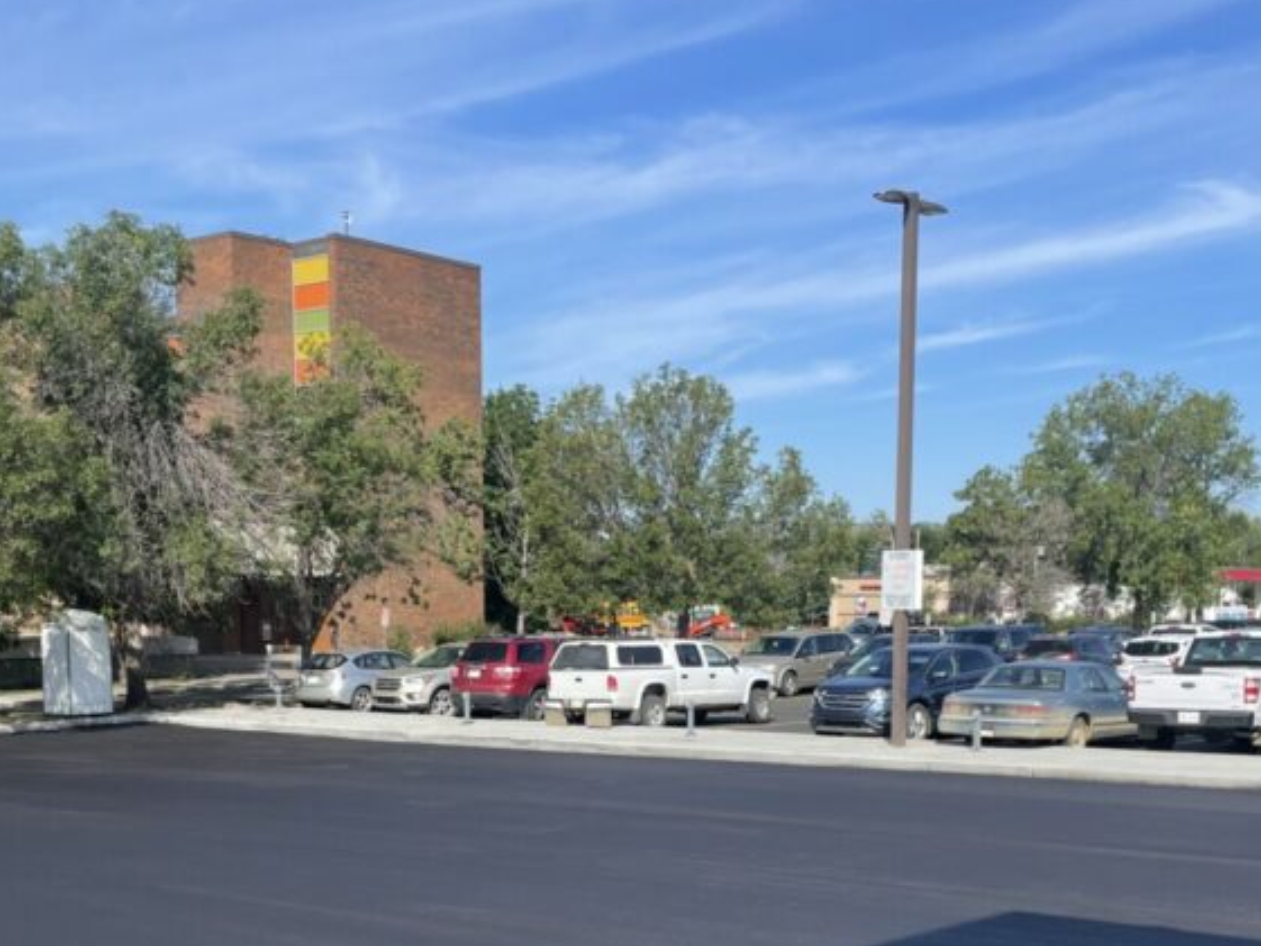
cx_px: 636
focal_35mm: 46
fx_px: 1676
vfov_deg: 30.6
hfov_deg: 41.2
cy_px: 786
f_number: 1.6
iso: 32
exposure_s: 1/2618
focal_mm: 4.2
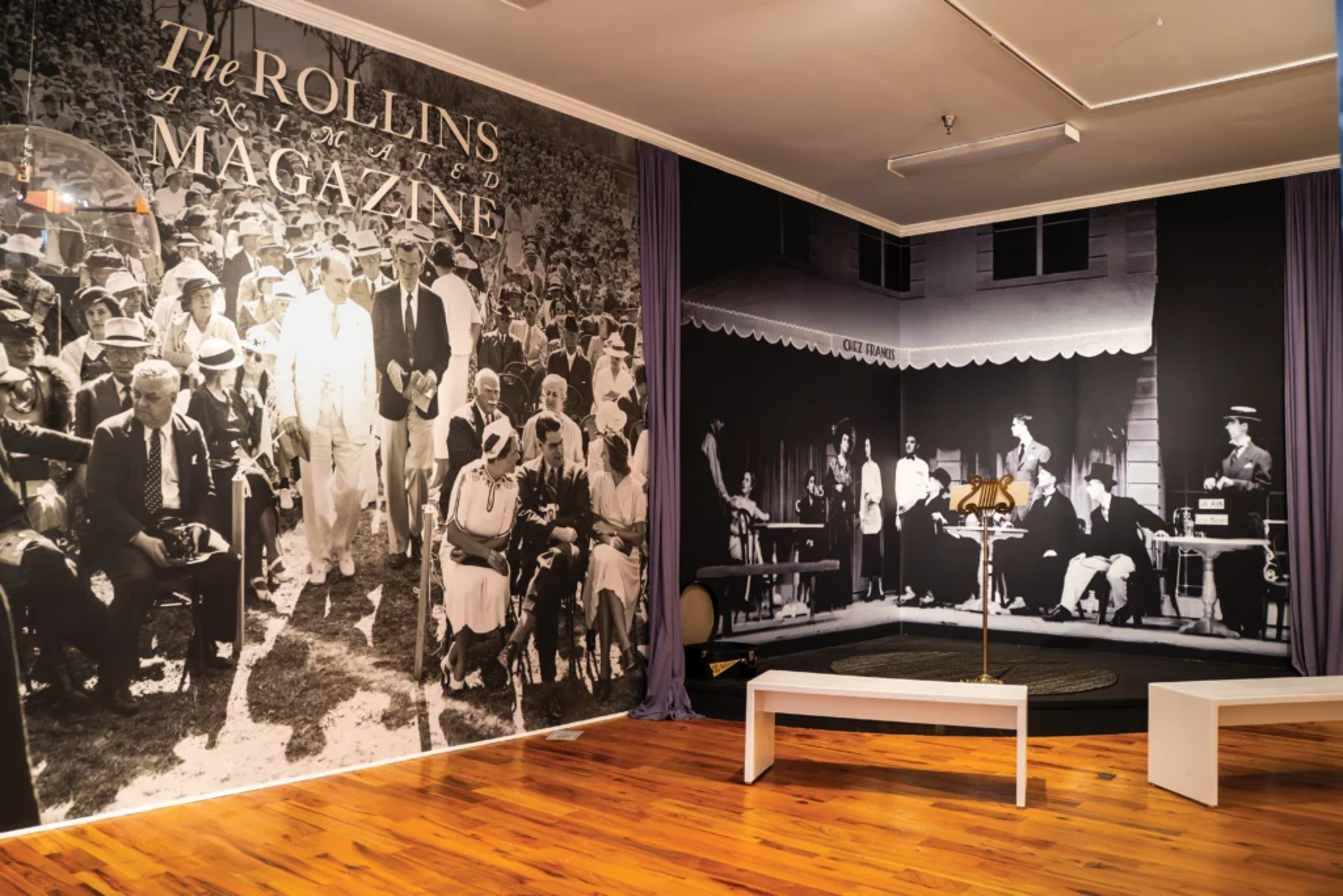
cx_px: 672
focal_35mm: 28
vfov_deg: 46.4
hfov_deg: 65.5
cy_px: 448
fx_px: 1045
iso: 4000
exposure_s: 1/160
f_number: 2.8
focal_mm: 28
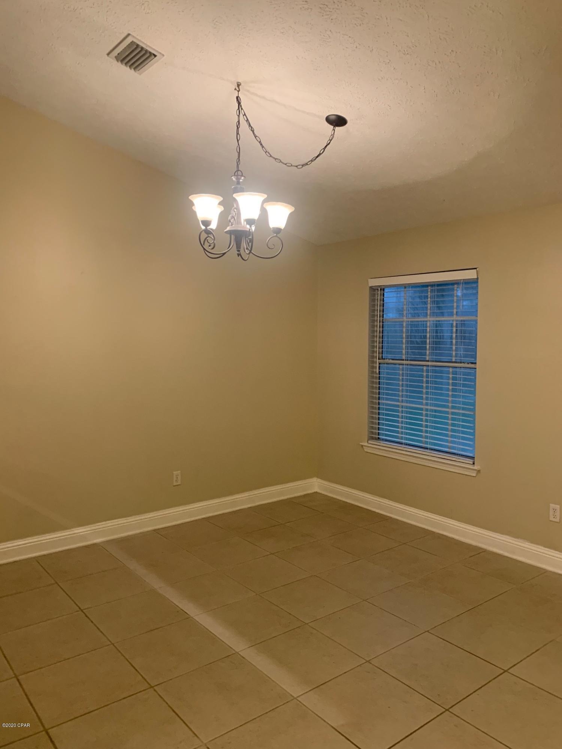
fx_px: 563
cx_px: 281
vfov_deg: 67.3
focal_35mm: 26
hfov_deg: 53.1
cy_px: 374
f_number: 1.8
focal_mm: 4.25
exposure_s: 1/60
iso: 160
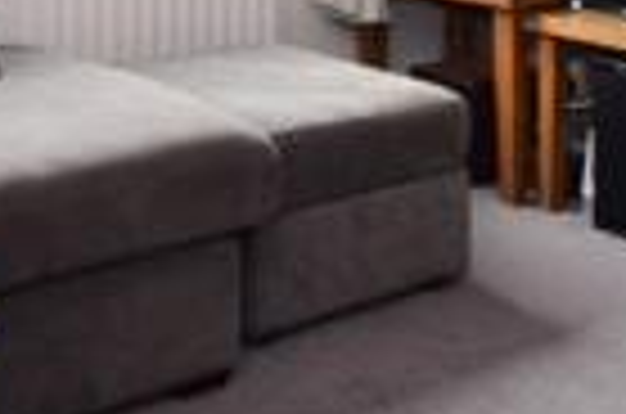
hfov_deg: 28.4
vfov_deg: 17.0
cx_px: 405
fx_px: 1232
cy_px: -232
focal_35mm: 71
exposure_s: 1/8
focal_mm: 10
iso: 100
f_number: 7.1
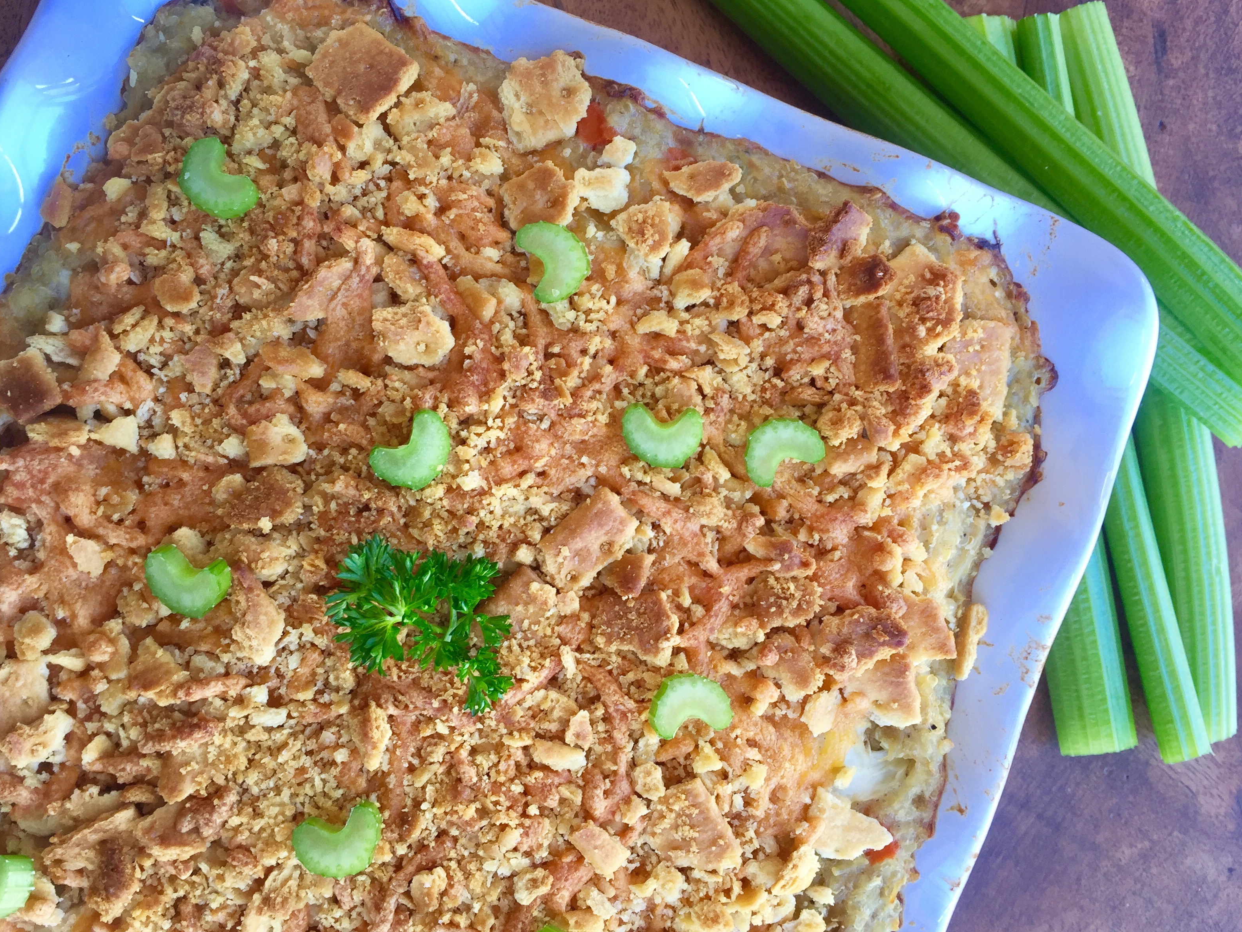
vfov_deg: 46.8
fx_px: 1076
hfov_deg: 60.0
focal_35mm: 30
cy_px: 463
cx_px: 603
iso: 40
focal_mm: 4.15
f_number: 2.2
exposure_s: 1/120
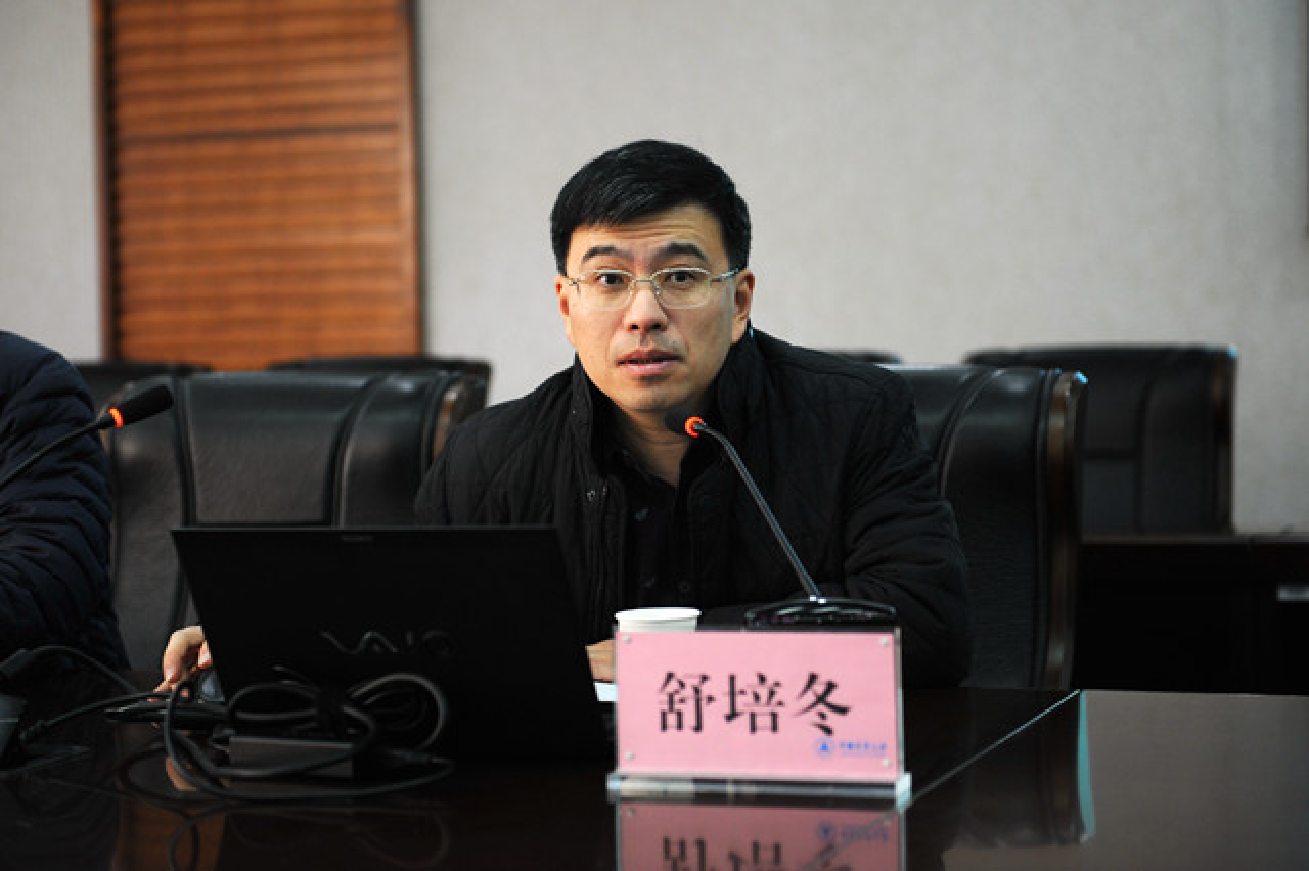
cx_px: 654
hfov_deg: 28.9
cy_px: 436
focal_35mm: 70
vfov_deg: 19.4
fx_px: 2544
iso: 800
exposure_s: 1/125
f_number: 2.8
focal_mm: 70
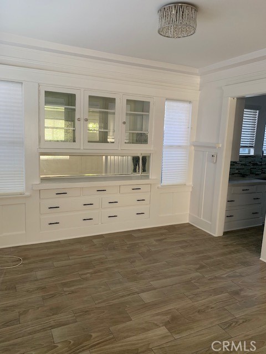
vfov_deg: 67.3
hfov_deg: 53.1
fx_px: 266
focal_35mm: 26
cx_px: 133
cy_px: 177
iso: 100
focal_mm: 4.25
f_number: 1.8
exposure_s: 1/60
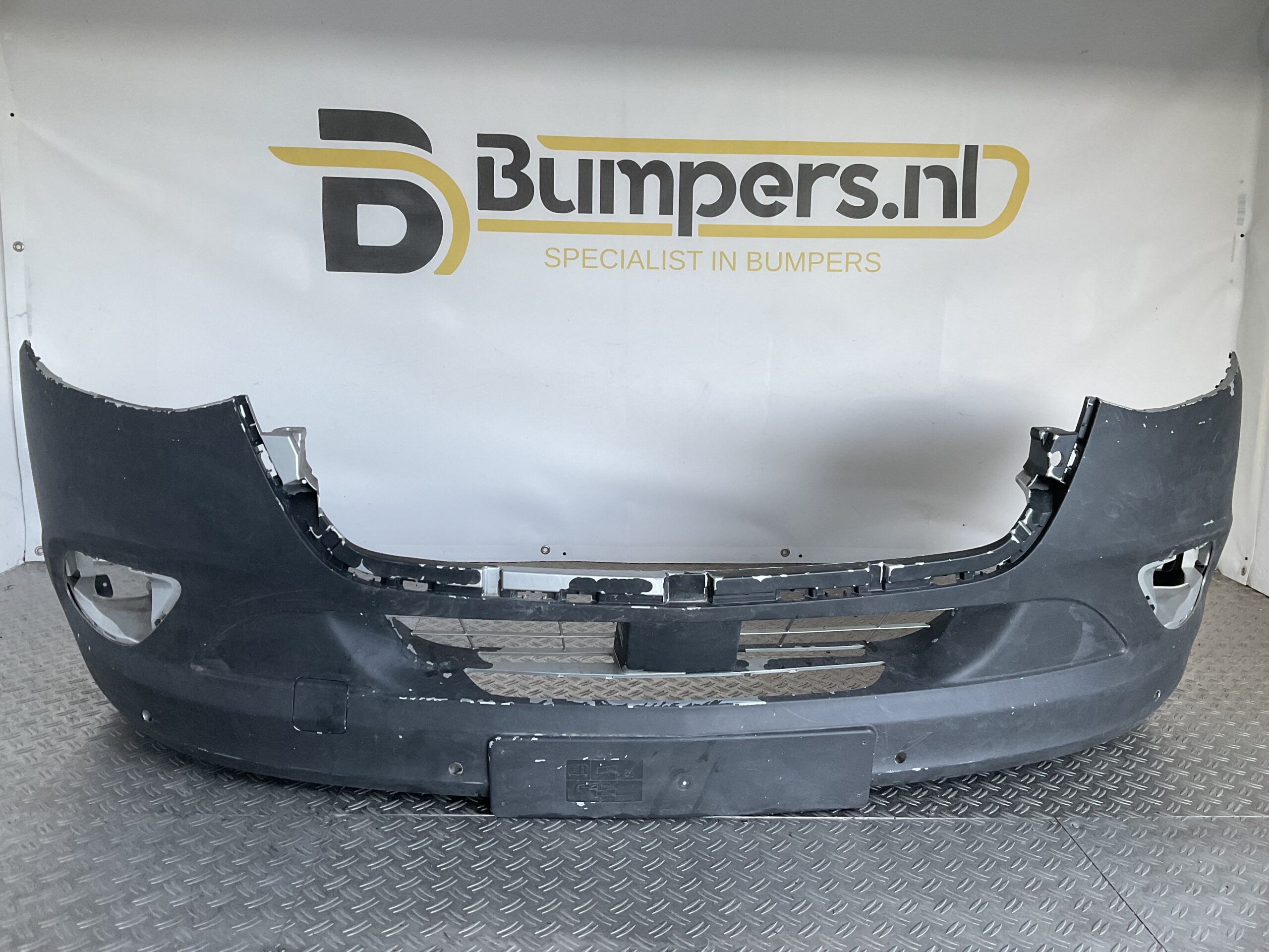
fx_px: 1063
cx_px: 634
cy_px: 476
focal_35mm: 29
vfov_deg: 48.2
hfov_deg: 61.7
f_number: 1.8
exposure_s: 1/60
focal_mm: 3
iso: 50
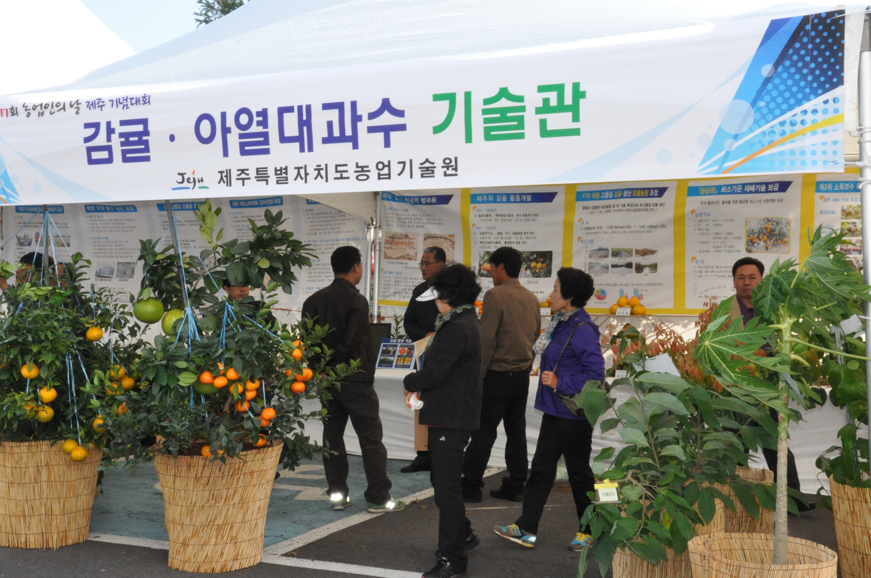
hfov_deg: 43.1
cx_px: 427
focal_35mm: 46
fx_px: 1102
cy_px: 263
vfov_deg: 29.4
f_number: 22
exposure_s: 1/200
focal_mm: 25
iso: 2000
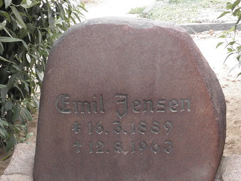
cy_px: 102
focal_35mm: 54
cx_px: 60
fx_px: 376
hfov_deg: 34.8
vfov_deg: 27.0
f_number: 2.8
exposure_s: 1/60
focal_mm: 4.6
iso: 64
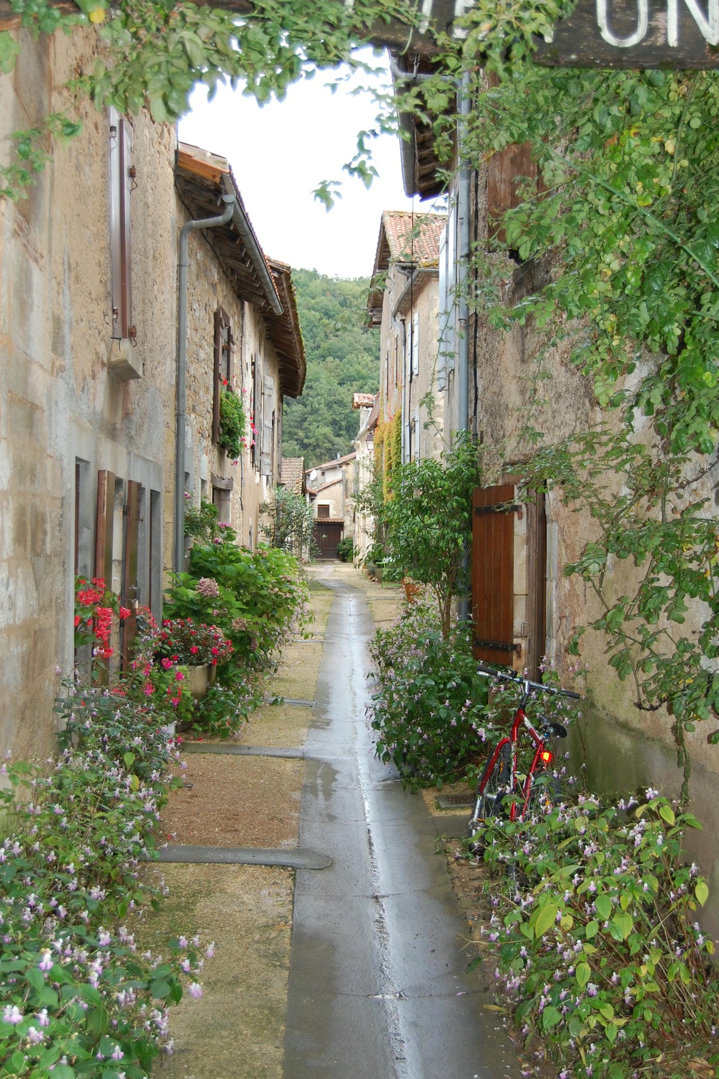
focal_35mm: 46
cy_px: 531
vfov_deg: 42.7
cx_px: 362
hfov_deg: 29.2
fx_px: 1378
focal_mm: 30
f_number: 4.2
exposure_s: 1/320
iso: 400
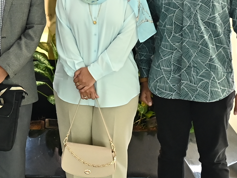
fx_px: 610
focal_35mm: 89
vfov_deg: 15.9
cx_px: 12
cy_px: -44
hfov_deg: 21.4
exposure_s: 1/80
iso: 1600
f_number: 5
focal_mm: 22
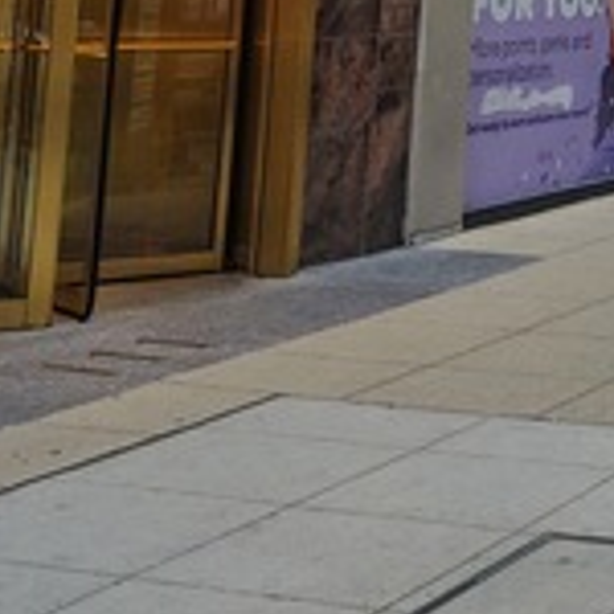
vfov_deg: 16.3
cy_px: -295
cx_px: 1077
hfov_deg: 15.5
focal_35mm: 98
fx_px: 1967
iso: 50
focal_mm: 5.58
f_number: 1.8
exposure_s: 1/120
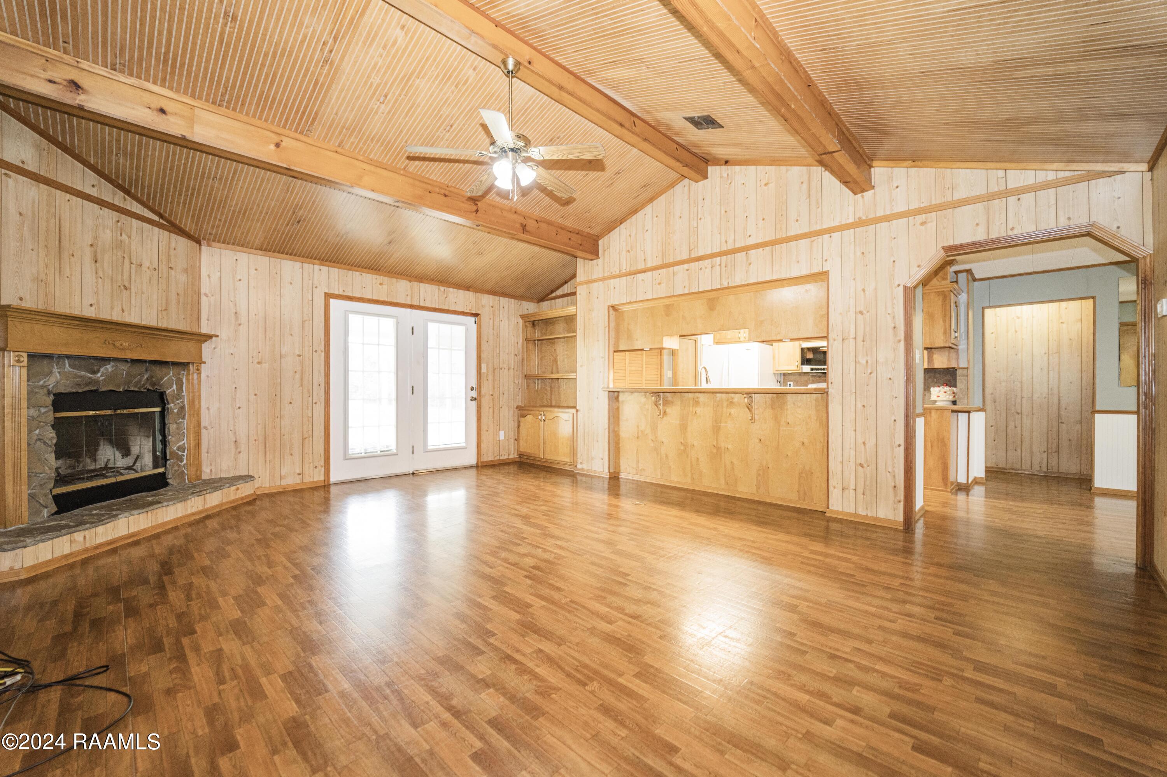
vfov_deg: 81.2
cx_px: 584
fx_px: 454
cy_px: 388
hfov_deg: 104.3
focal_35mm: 14
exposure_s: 1/160
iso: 1600
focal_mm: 14
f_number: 2.8
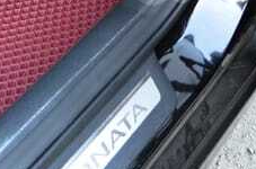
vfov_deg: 13.5
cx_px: 25
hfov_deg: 21.1
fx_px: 674
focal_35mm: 95
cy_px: -87
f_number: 3.5
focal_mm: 18
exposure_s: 1/20
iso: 3200
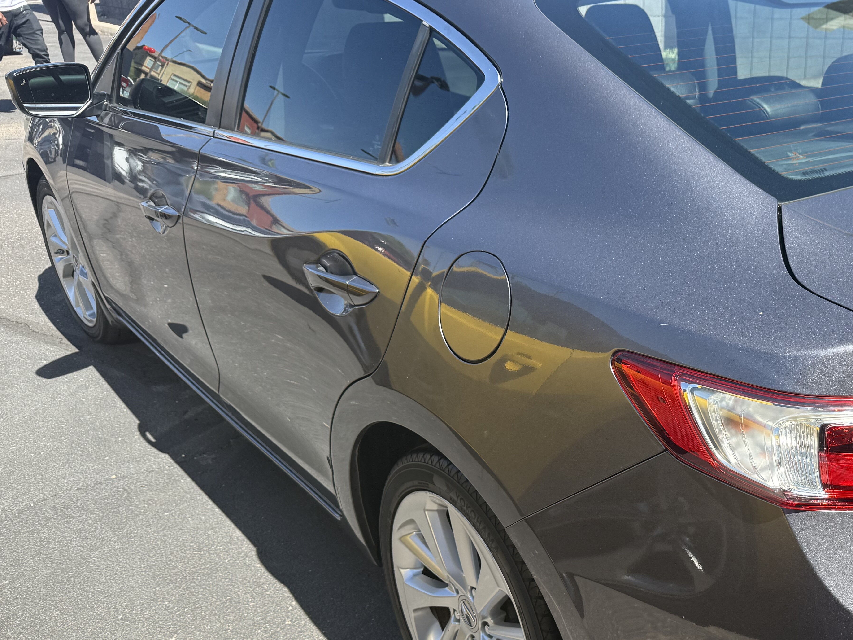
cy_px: 423
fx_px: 936
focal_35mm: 38
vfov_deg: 37.3
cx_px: 672
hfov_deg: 46.6
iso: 80
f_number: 1.78
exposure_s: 1/1437
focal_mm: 6.76
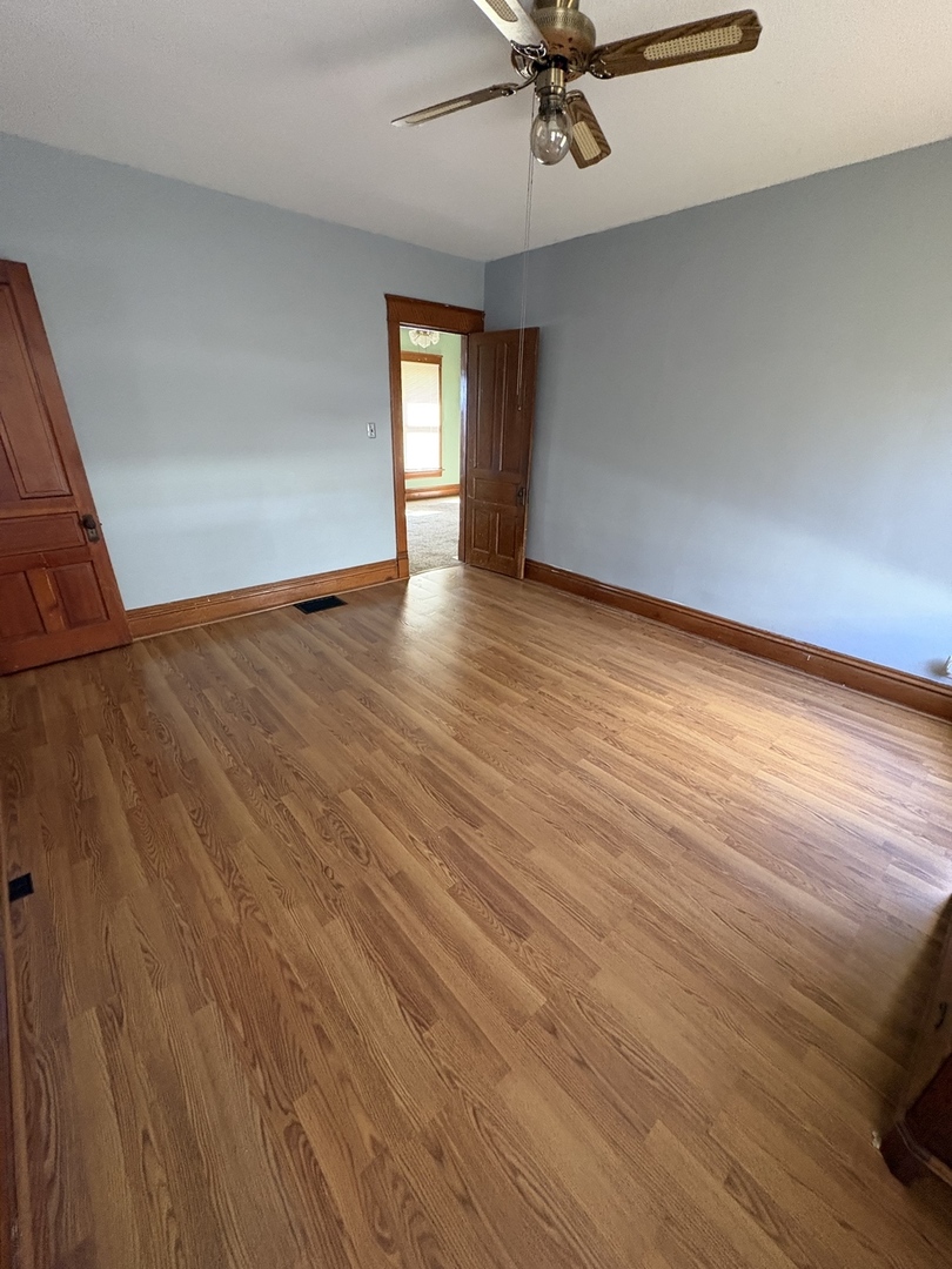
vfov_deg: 102.1
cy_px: 634
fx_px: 513
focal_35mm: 14
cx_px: 476
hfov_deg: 85.7
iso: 800
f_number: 2.2
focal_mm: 2.22
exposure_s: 1/60
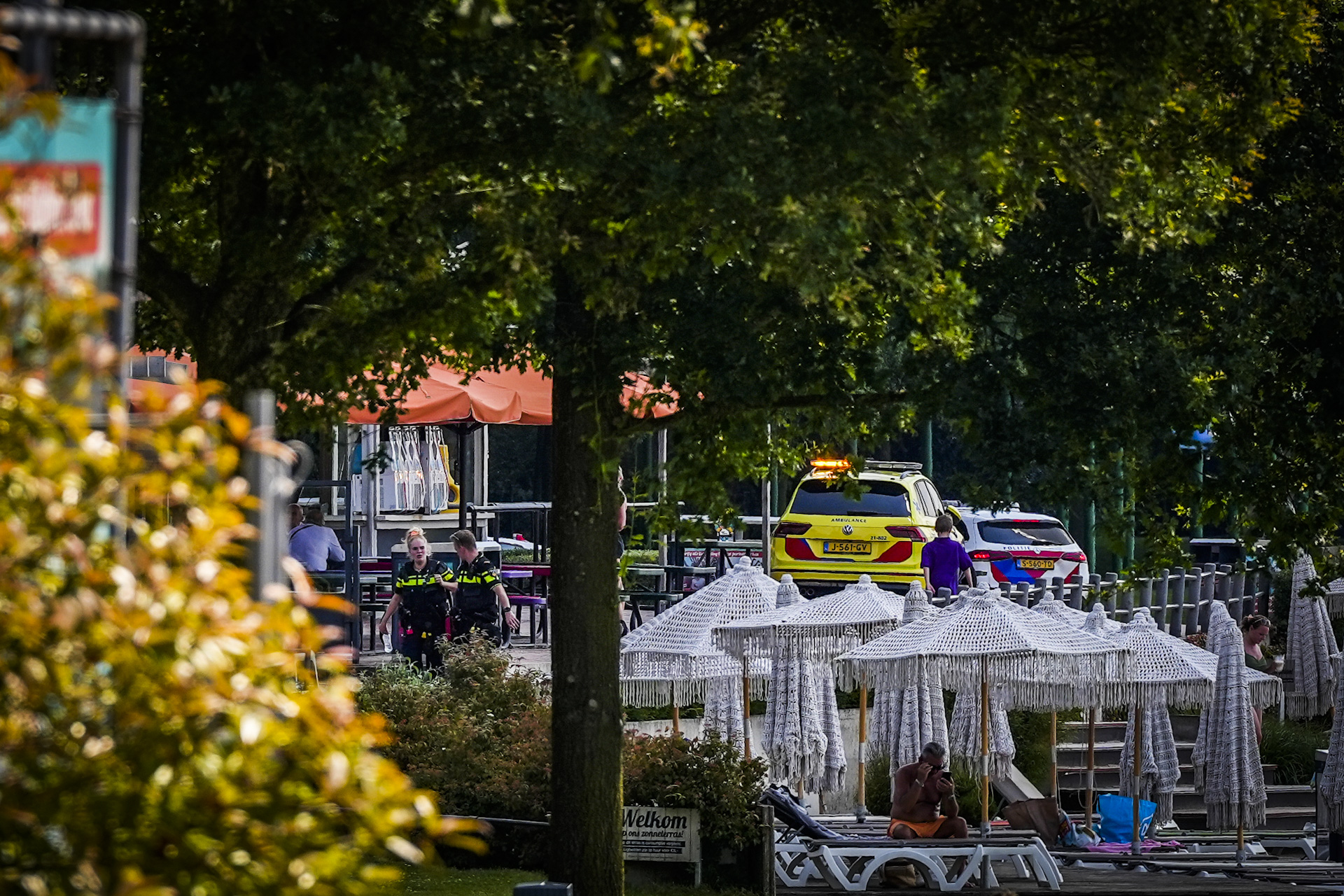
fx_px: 11199
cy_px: 448
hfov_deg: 6.9
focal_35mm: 300
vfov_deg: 4.6
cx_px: 672
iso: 200
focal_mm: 200
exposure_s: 1/1000
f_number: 5.6
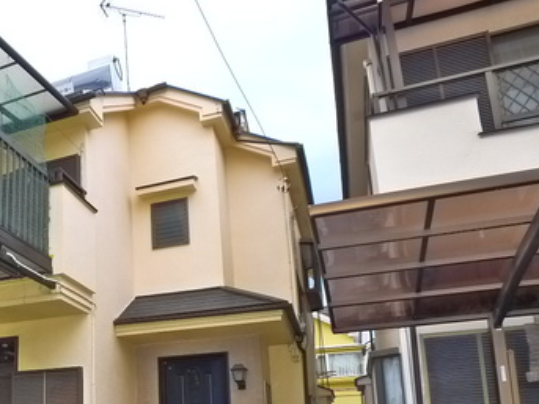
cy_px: 353
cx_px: 24
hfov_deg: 35.8
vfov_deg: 28.7
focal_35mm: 49
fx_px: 763
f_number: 2.8
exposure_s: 1/160
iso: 400
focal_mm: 5.1
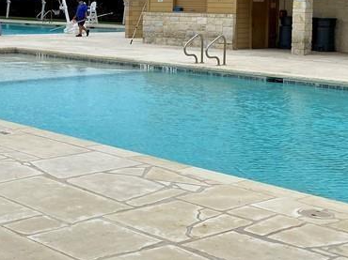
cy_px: 47
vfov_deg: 20.2
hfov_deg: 25.6
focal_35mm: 72
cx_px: -3
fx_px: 723
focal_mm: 4.25
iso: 32
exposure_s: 1/4808
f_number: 1.8
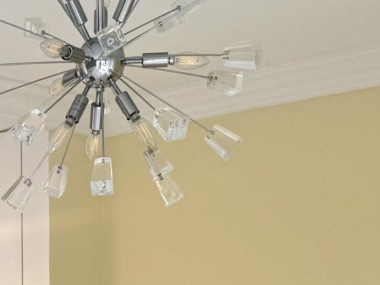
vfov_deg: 13.5
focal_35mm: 100
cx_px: -105
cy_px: 482
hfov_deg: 18.4
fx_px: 1098
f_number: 1.78
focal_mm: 6.76
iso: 80
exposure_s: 1/268
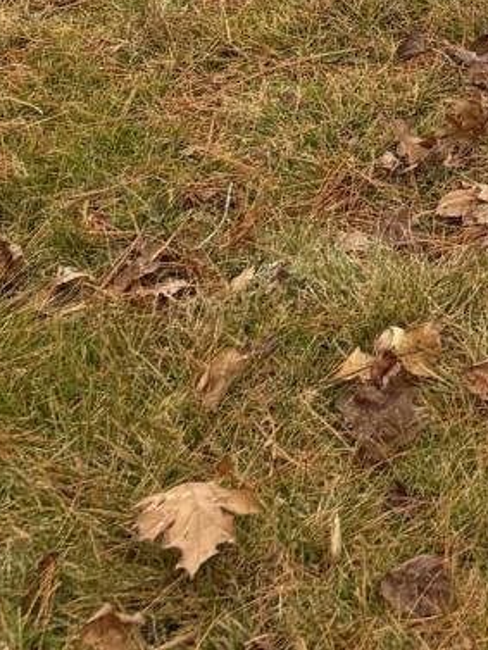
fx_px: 2592
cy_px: -797
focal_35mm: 138
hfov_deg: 9.5
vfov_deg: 12.1
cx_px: 1183
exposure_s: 1/358
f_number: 1.6
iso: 50
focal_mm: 5.96
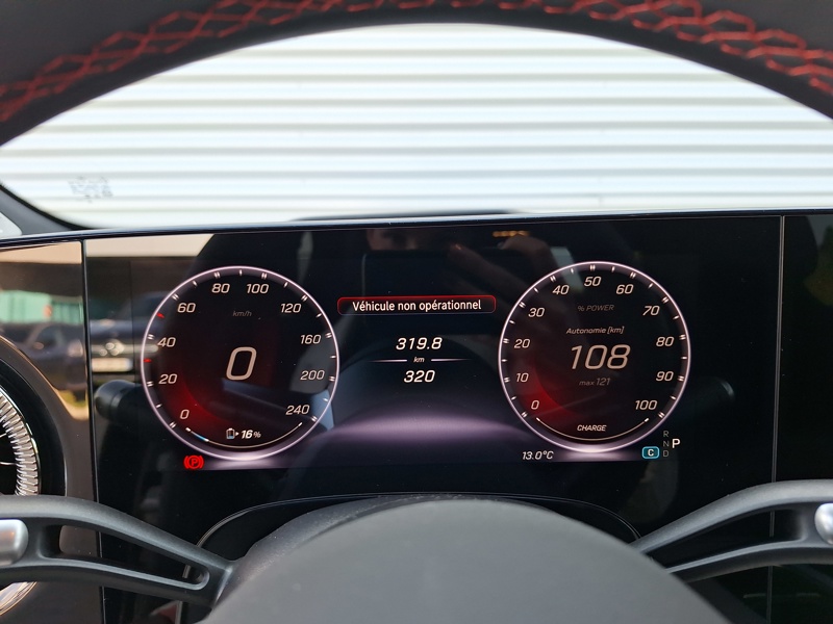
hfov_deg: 73.9
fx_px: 553
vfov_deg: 58.9
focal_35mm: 23
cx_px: 416
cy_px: 312
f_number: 1.8
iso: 40
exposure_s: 1/131
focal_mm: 5.54
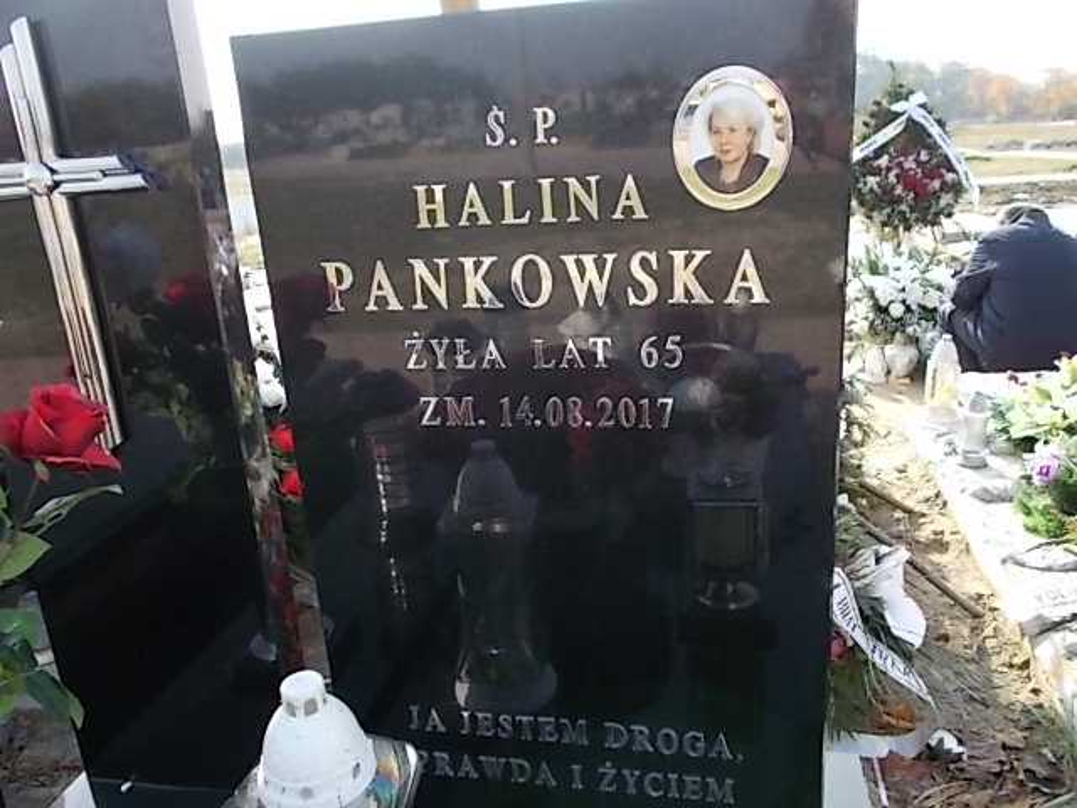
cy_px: 404
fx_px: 933
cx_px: 538
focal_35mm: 30
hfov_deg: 60.0
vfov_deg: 46.8
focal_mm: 5.3
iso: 80
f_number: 3.4
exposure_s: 1/250
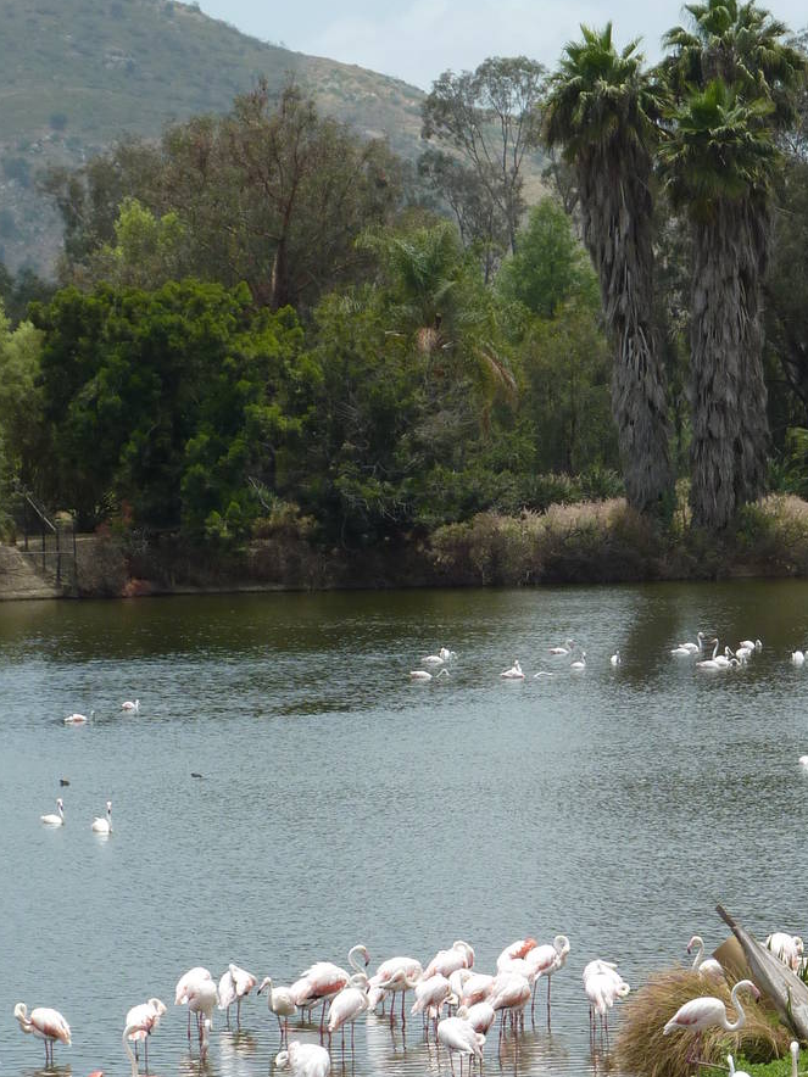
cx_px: 366
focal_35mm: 201
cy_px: 752
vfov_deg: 9.8
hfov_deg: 7.4
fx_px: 6256
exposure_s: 1/500
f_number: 5.6
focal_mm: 18.2
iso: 80
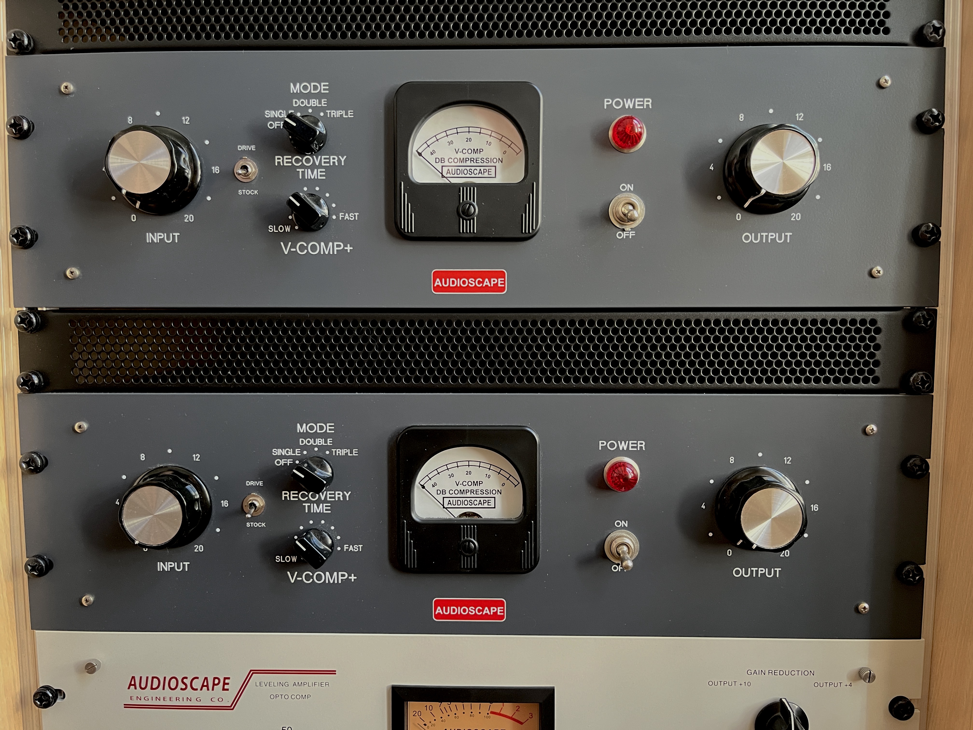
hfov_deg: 67.3
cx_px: 486
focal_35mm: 26
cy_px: 365
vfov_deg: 53.1
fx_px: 731
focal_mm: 5.1
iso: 400
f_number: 1.6
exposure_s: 1/60
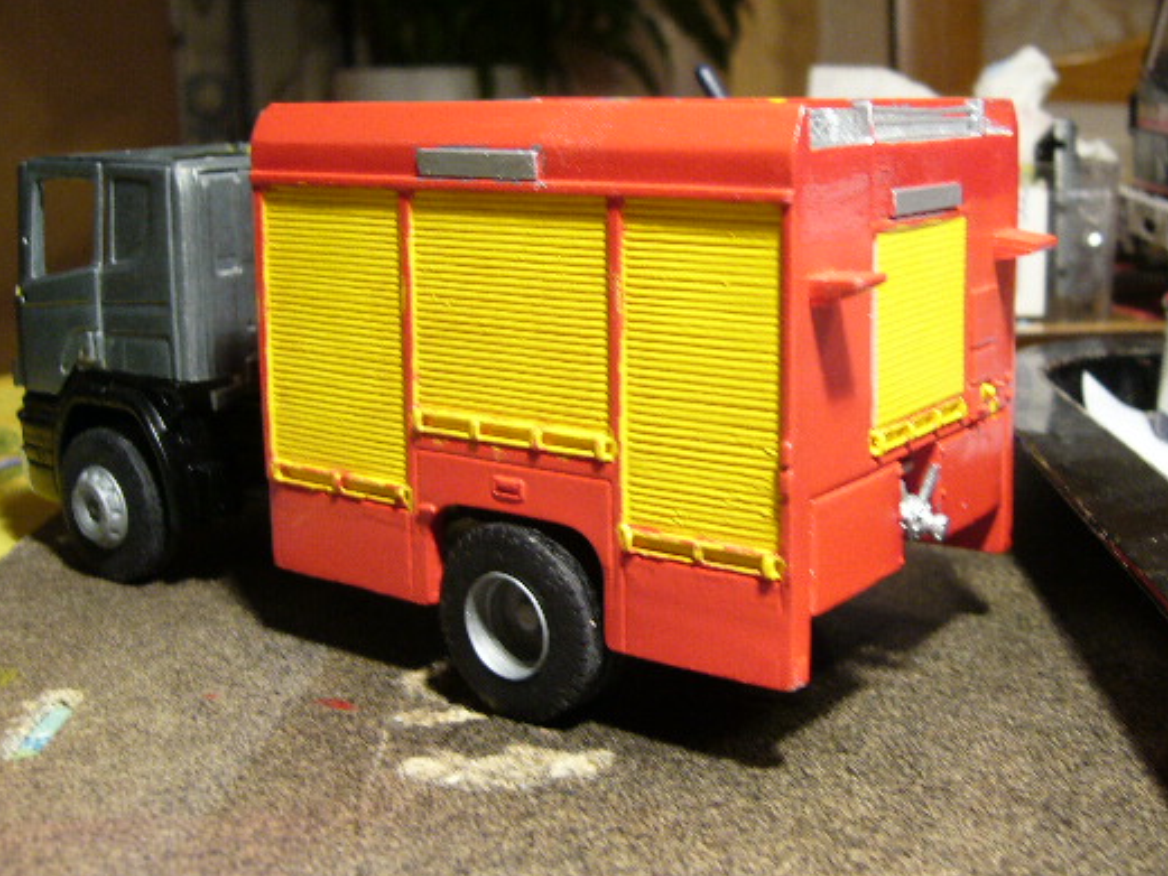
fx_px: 1451
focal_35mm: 43
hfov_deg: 43.7
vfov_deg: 33.6
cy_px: 390
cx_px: 690
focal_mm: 5.8
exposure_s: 1/8
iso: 160
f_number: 2.8
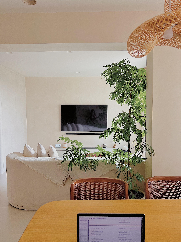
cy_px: 121
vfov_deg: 67.3
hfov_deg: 53.1
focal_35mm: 26
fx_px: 181
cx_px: 90
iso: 125
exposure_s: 1/117
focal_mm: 5.7
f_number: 1.5
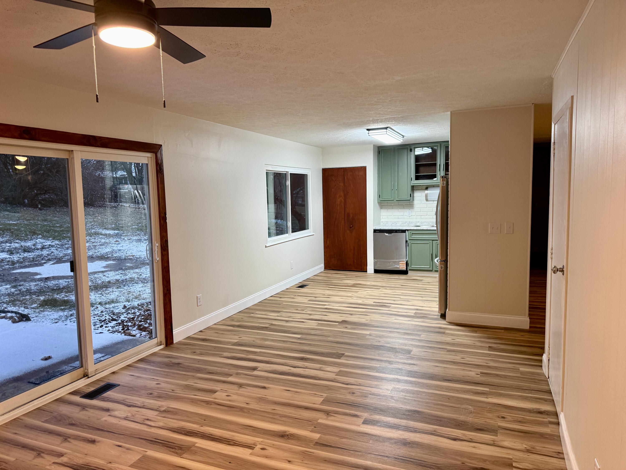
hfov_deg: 71.6
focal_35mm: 24
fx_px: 434
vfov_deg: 56.8
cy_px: 235
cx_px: 313
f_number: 1.78
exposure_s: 1/60
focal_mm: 6.76
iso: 200
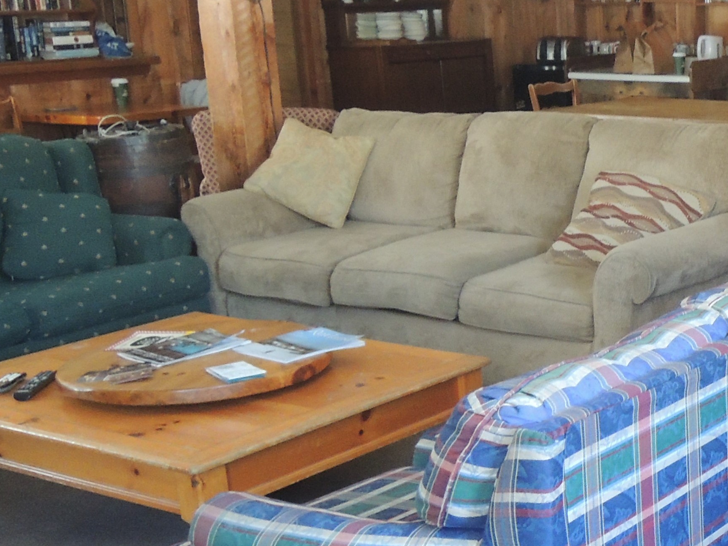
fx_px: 1009
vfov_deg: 30.1
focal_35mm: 48
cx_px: 582
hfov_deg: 38.2
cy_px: 183
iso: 400
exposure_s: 1/20
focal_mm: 4.3
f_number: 2.8
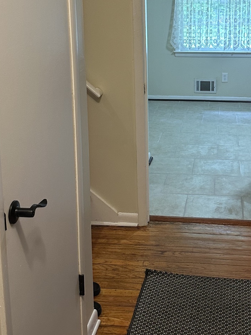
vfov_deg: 36.9
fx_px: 493
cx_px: 164
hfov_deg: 28.4
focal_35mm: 51
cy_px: 98
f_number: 1.78
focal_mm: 6.86
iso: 250
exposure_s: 1/60
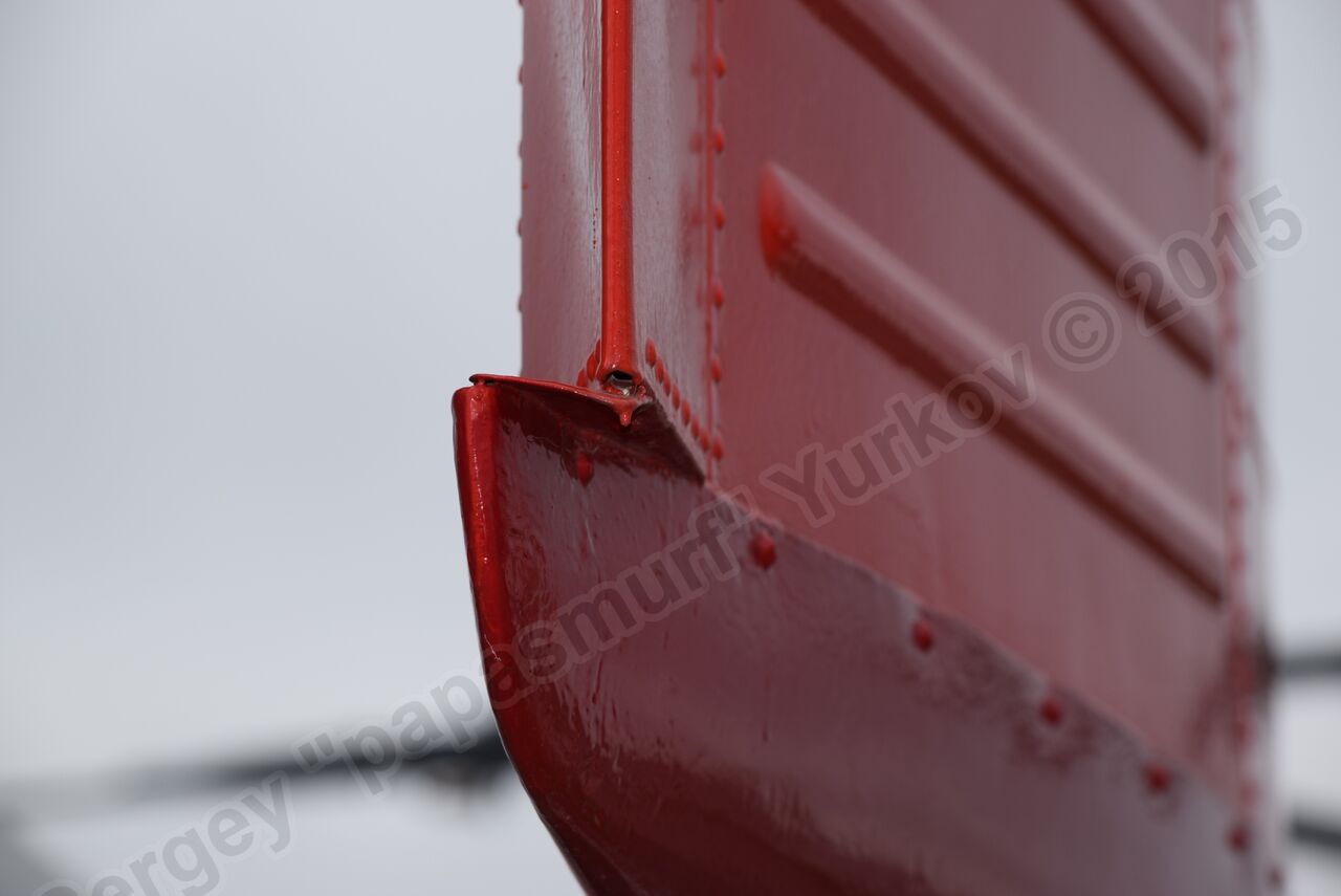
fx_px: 6149
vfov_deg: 8.3
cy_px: 448
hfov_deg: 12.4
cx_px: 670
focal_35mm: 165
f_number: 10
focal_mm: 110
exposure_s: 1/200
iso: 100
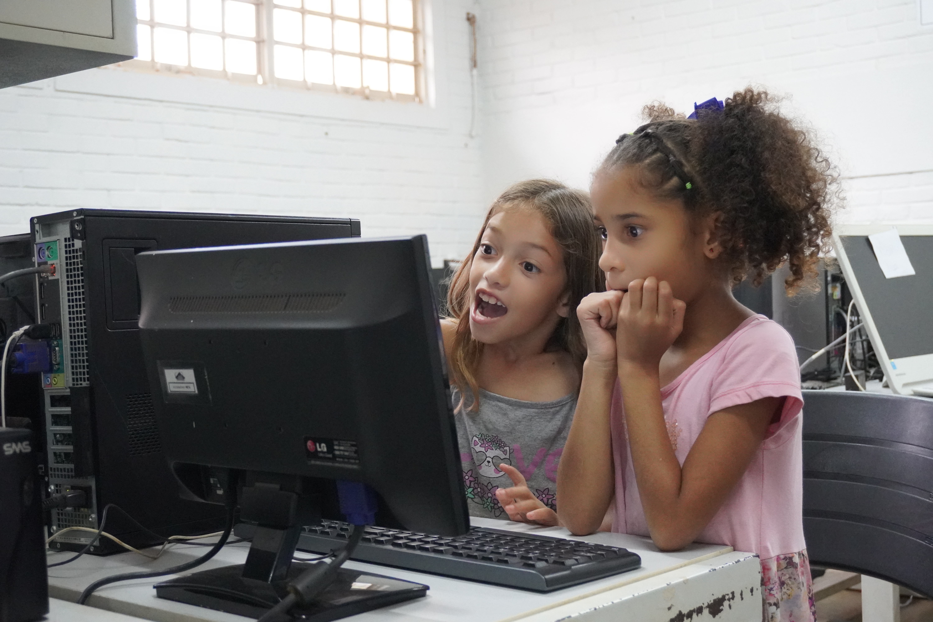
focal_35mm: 52
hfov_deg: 37.9
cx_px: 466
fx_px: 1361
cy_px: 311
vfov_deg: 25.8
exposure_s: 1/100
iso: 6400
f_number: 5.6
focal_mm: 35
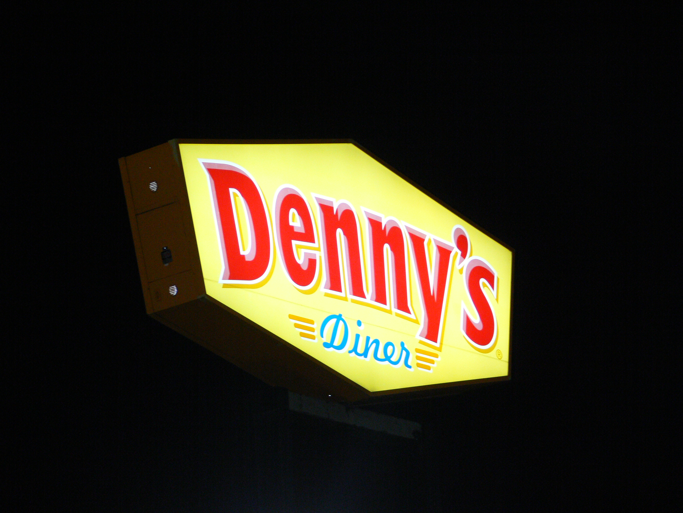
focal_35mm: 150
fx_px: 2960
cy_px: 256
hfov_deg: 13.2
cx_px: 342
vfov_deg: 9.9
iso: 200
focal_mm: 31.8
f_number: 3.6
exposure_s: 1/25
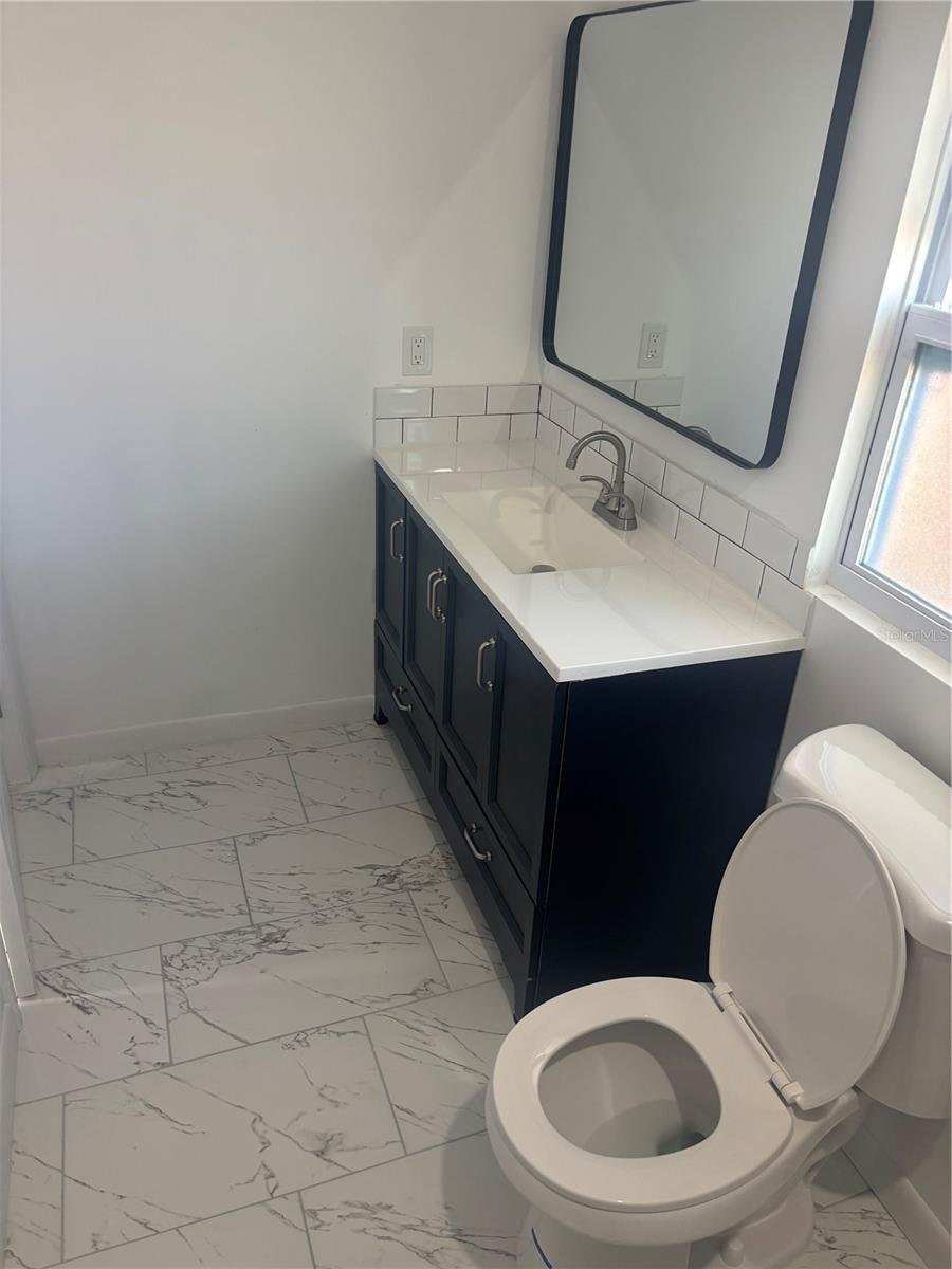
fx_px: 953
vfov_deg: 67.3
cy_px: 634
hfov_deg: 53.1
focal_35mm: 26
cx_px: 476
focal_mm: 5.96
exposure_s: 1/60
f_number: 1.6
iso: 125
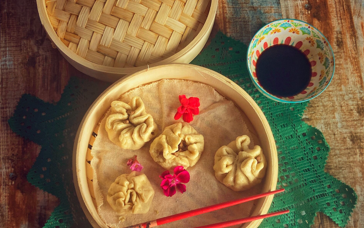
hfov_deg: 49.3
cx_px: 182
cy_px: 148
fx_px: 397
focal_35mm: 40
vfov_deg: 31.8
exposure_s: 1/50
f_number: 1.8
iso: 80
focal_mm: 3.99
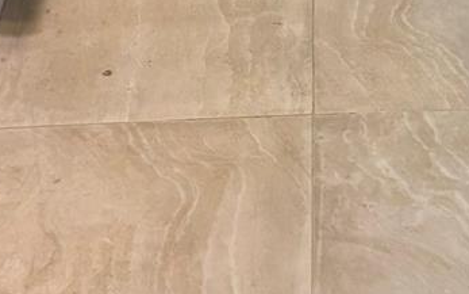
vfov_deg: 8.9
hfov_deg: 16.9
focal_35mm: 122
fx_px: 1560
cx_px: 391
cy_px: -570
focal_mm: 5.96
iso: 125
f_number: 1.6
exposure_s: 1/120
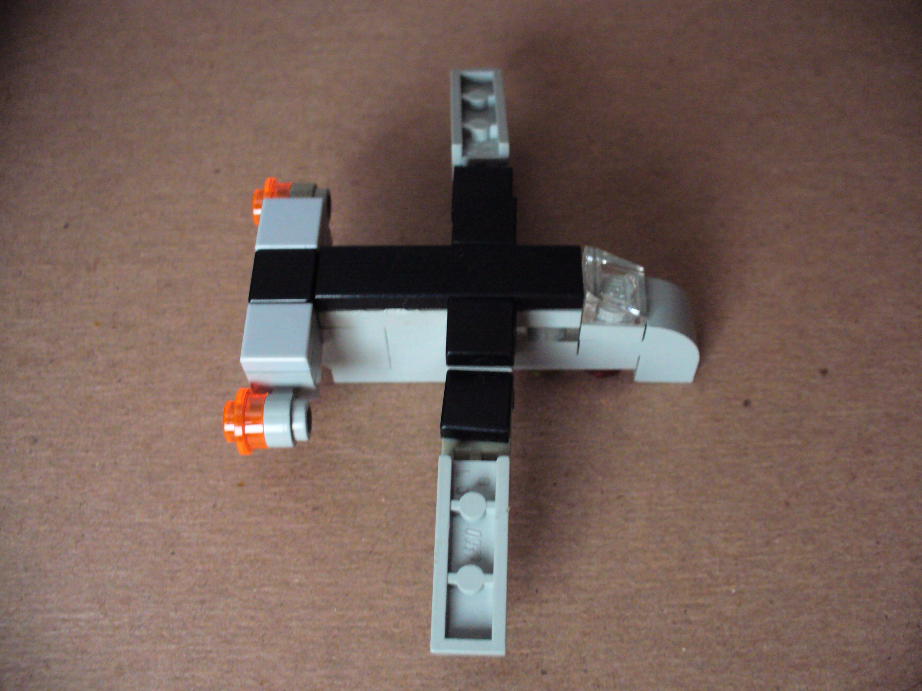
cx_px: 461
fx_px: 985
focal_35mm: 37
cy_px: 346
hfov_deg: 50.1
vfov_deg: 38.7
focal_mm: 6.1
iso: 400
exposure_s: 1/60
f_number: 2.8
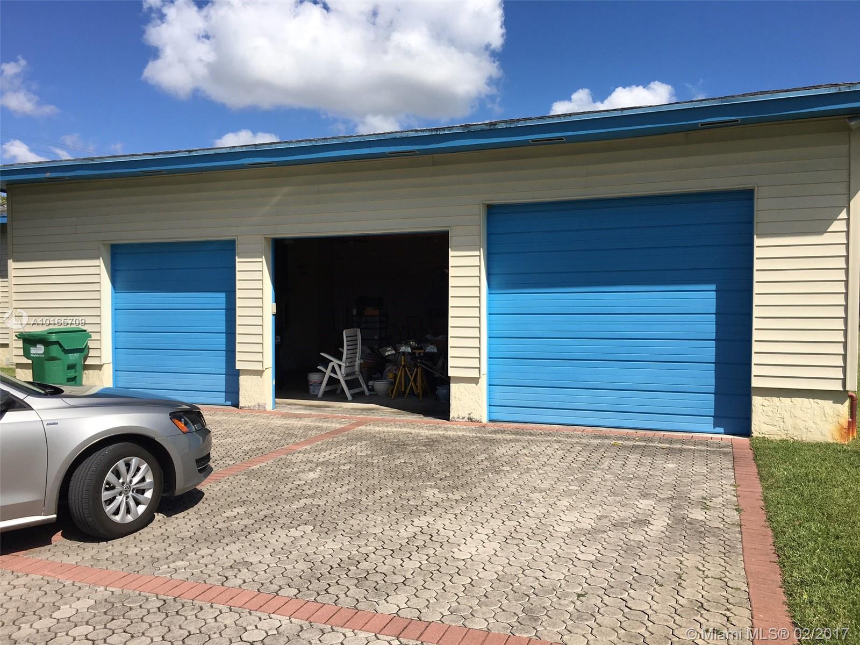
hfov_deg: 61.7
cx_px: 430
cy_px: 322
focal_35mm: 29
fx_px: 720
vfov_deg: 48.2
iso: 25
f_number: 2.2
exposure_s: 1/2262
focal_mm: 4.15
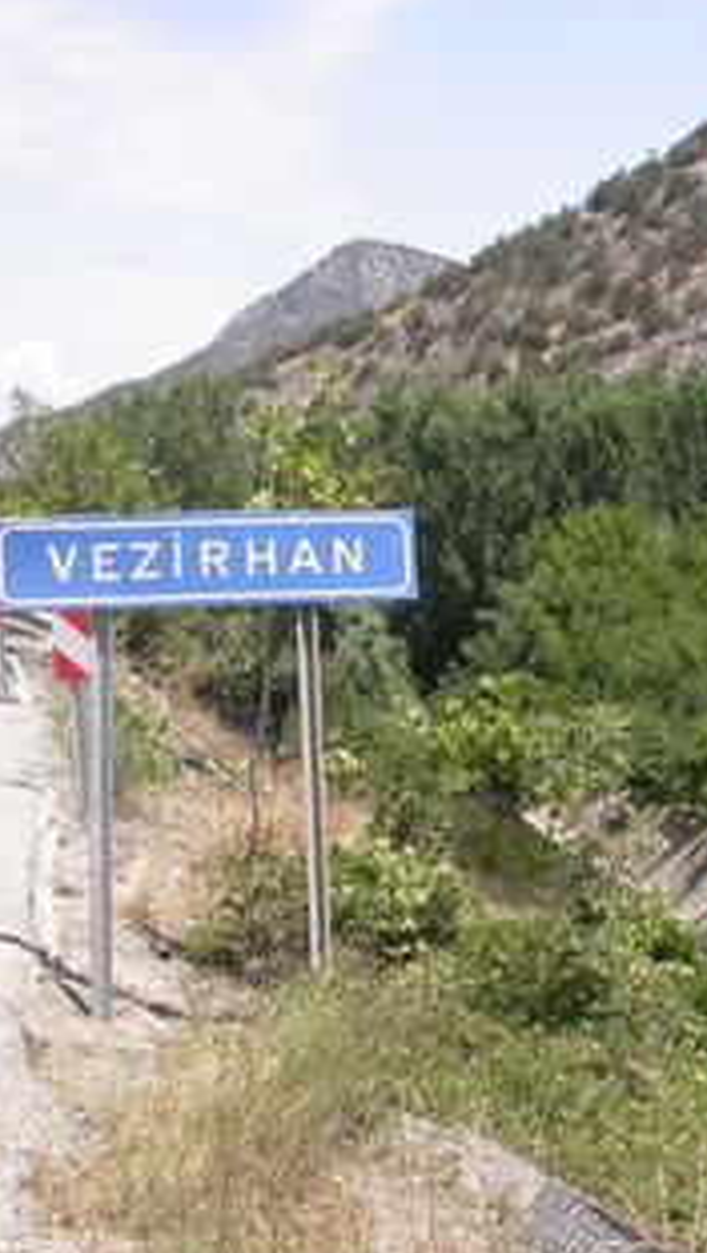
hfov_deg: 22.3
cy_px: 502
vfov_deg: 39.0
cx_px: 591
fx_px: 1763
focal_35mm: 53
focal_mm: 7.85
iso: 100
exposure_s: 1/500
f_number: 4.7
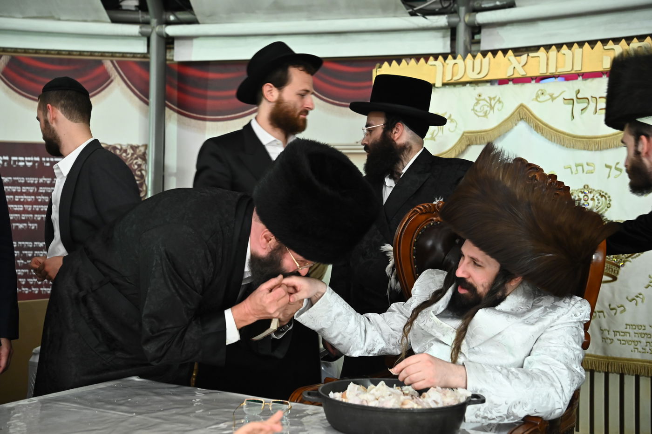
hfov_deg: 41.1
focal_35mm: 48
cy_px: 217
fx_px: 869
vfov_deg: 28.0
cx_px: 326
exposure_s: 1/100
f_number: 4.5
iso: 3200
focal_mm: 48
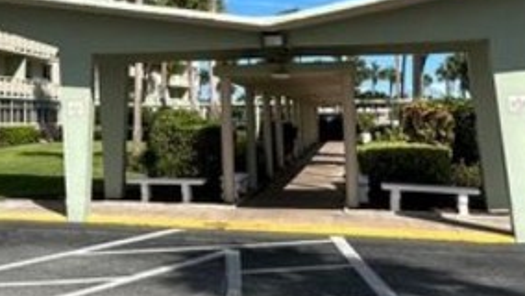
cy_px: 39
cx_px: 50
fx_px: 766
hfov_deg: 35.5
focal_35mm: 55
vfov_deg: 21.4
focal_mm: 2.22
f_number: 2.2
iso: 50
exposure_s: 1/2564
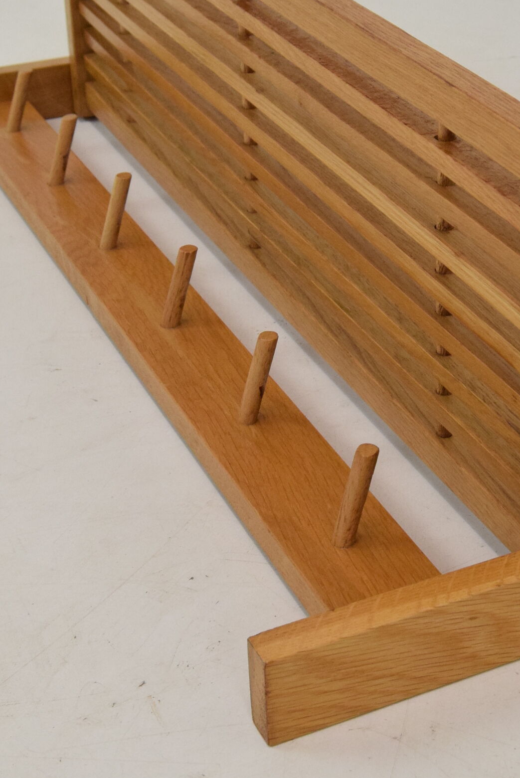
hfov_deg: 19.7
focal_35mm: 69
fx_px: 1493
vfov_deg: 29.2
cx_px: 355
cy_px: 322
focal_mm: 24
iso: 1600
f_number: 8
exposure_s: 1/250
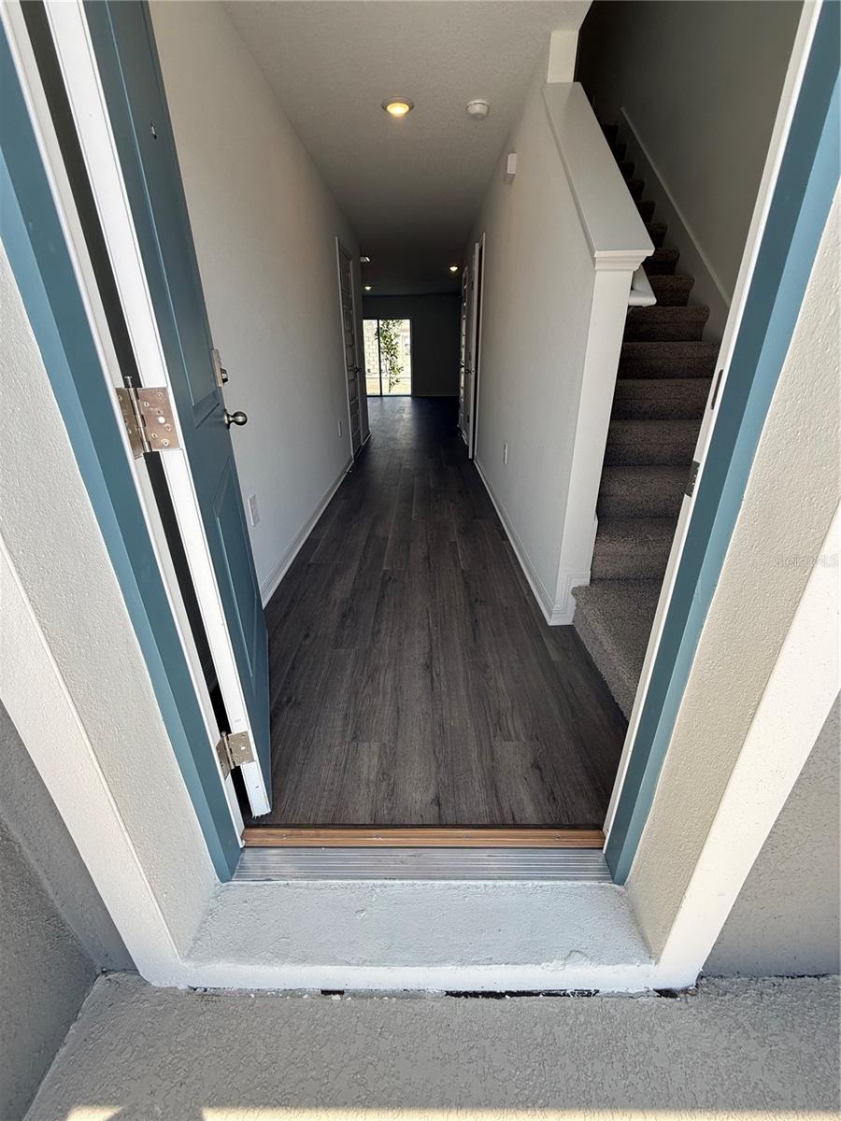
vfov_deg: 102.1
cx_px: 420
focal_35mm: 14
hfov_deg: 85.7
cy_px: 560
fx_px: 454
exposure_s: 1/304
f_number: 2.2
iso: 64
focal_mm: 2.22
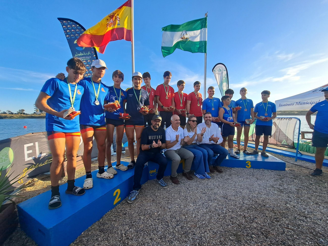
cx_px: 164
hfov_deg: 106.2
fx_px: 123
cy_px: 123
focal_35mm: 13
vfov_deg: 89.9
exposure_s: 1/806
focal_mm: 1.74
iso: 50
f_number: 2.2
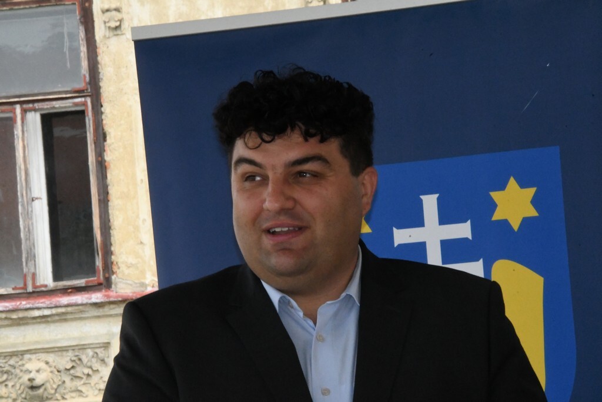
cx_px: 301
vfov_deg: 6.3
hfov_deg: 9.5
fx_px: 3629
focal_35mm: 217
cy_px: 201
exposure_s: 1/250
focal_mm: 145
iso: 8000
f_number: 36
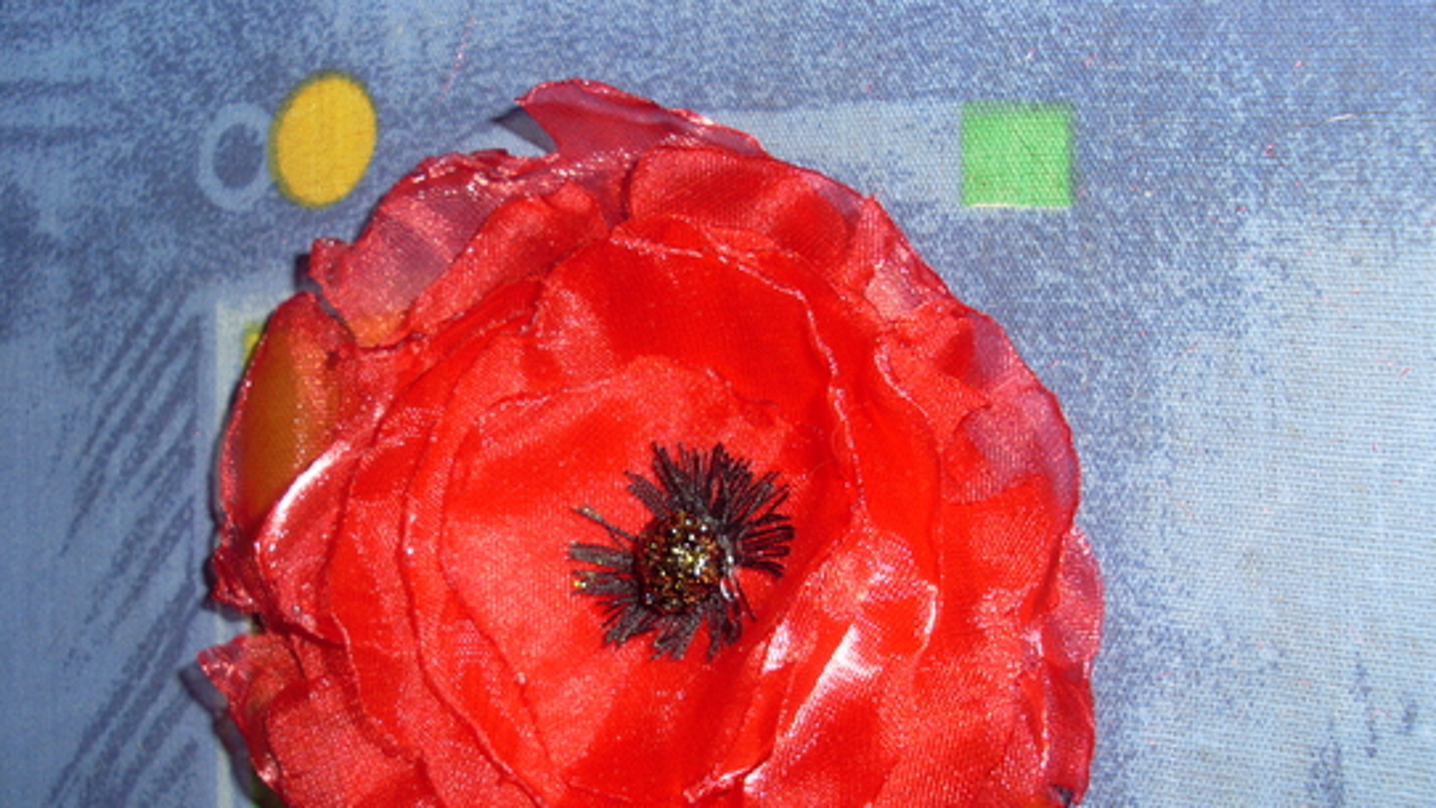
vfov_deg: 28.2
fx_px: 1599
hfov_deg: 48.4
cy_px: 526
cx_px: 726
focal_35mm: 42
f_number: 7.7
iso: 100
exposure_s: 1/45
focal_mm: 6.3
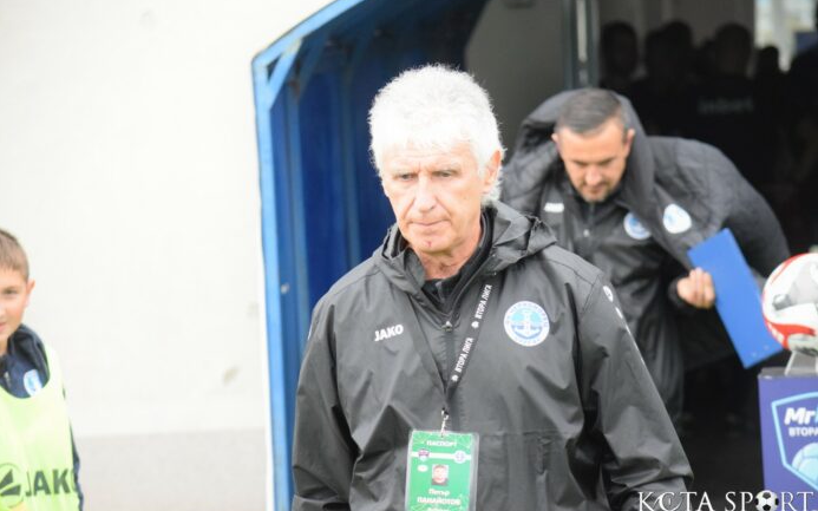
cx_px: 408
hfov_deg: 12.4
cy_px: 247
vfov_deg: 7.8
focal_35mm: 169
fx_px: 3767
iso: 3200
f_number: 4.8
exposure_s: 1/800
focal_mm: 110
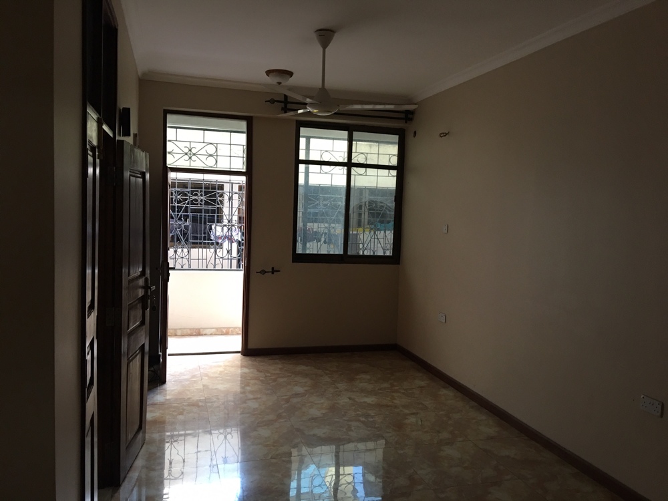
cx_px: 334
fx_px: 560
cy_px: 250
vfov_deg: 48.2
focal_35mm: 29
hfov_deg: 61.7
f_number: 2.2
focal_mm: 4.15
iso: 80
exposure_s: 1/17
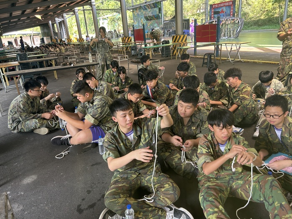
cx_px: 146
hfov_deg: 67.3
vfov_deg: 53.1
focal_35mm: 26
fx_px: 219
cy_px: 110
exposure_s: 1/121
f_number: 1.5
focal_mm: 5.7
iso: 100
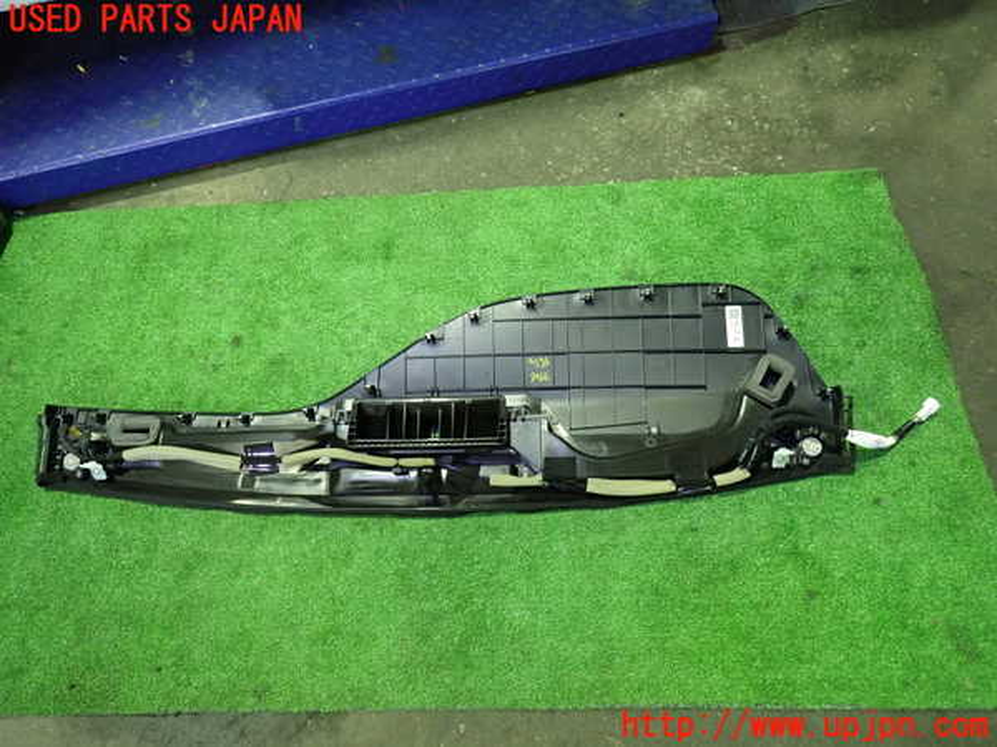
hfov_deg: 69.4
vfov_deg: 54.9
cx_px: 498
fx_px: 720
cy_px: 374
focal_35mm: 25
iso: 800
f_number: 2
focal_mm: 4.5
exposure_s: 1/30
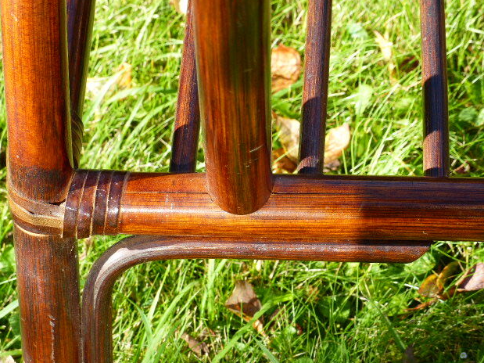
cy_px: 184
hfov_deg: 13.0
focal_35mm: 152
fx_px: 2125
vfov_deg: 9.8
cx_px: 245
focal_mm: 26.5
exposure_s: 1/200
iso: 100
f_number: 4
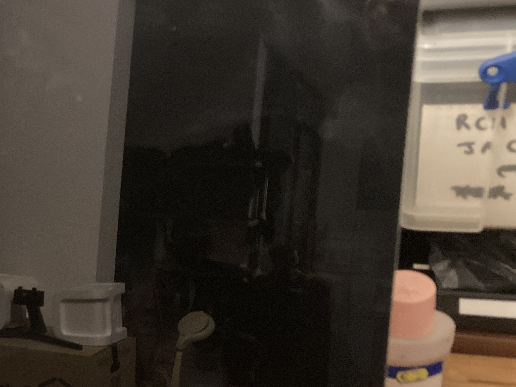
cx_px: 12
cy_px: 237
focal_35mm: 55
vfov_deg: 26.5
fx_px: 820
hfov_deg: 32.4
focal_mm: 3.99
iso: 640
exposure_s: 1/17
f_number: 1.8
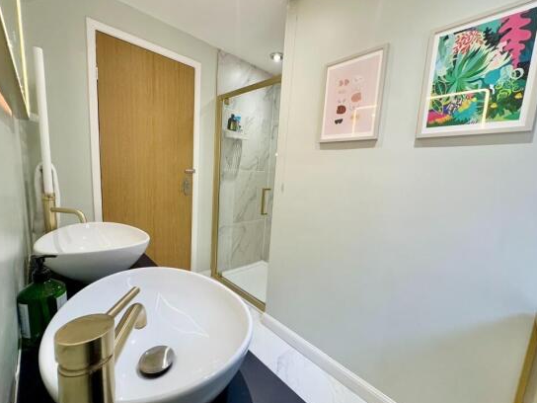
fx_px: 233
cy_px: 207
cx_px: 260
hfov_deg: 98.1
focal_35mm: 15
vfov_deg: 81.7
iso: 250
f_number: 2.2
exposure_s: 1/100
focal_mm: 2.22
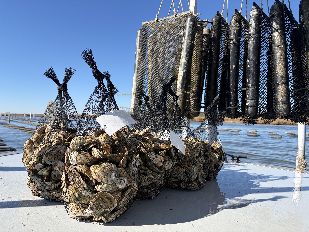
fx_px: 232
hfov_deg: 67.3
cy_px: 116
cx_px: 154
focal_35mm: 26
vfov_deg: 53.1
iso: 50
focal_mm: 5.96
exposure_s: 1/2639
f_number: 1.6
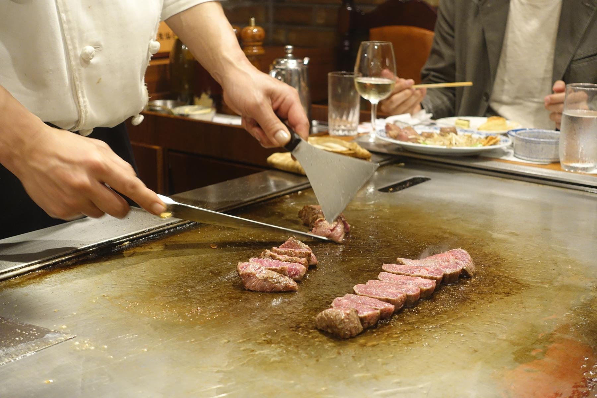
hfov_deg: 37.5
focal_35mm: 53
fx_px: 879
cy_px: 199
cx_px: 298
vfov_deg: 25.5
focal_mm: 19.29
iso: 800
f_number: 2.8
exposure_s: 1/50
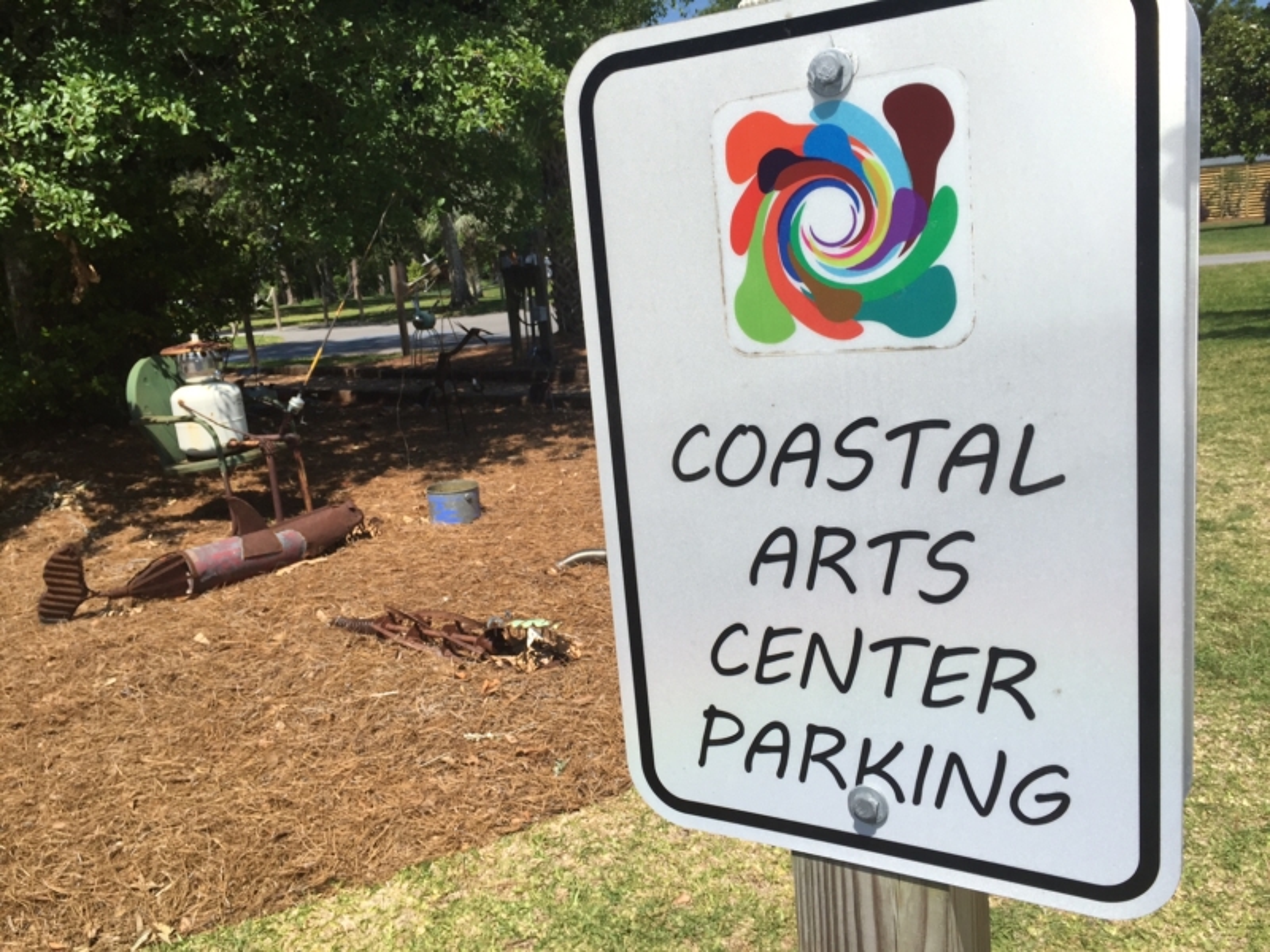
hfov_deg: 61.7
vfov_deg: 48.2
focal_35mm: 29
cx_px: 635
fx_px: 1064
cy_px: 476
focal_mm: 4.15
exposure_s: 1/2083
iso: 32
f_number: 2.2
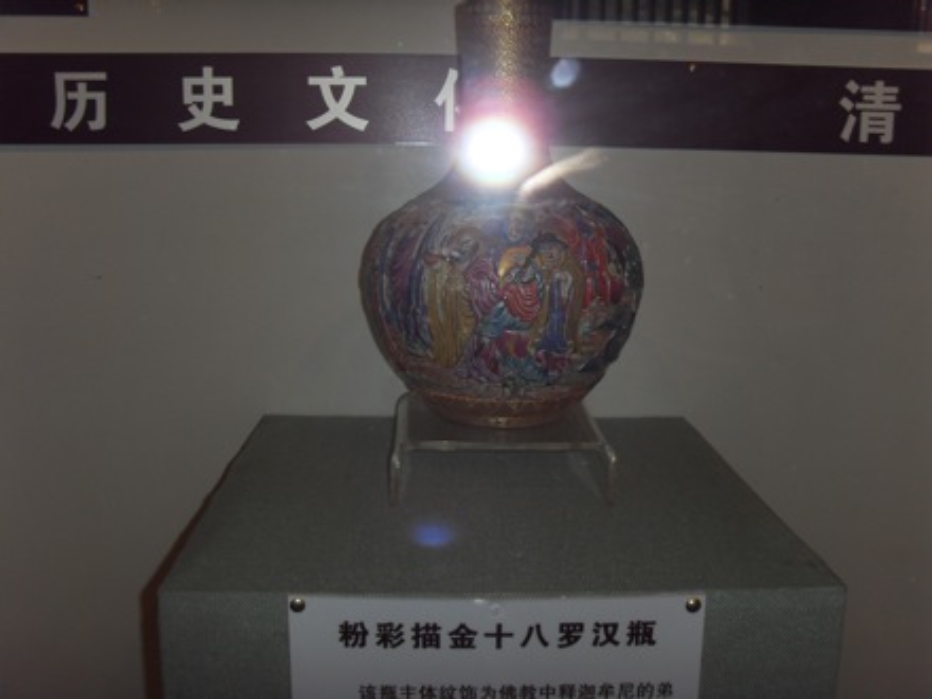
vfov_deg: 36.8
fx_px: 1050
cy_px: 350
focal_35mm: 39
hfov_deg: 47.9
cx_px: 466
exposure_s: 1/45
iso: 100
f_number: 3.5
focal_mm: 6.6
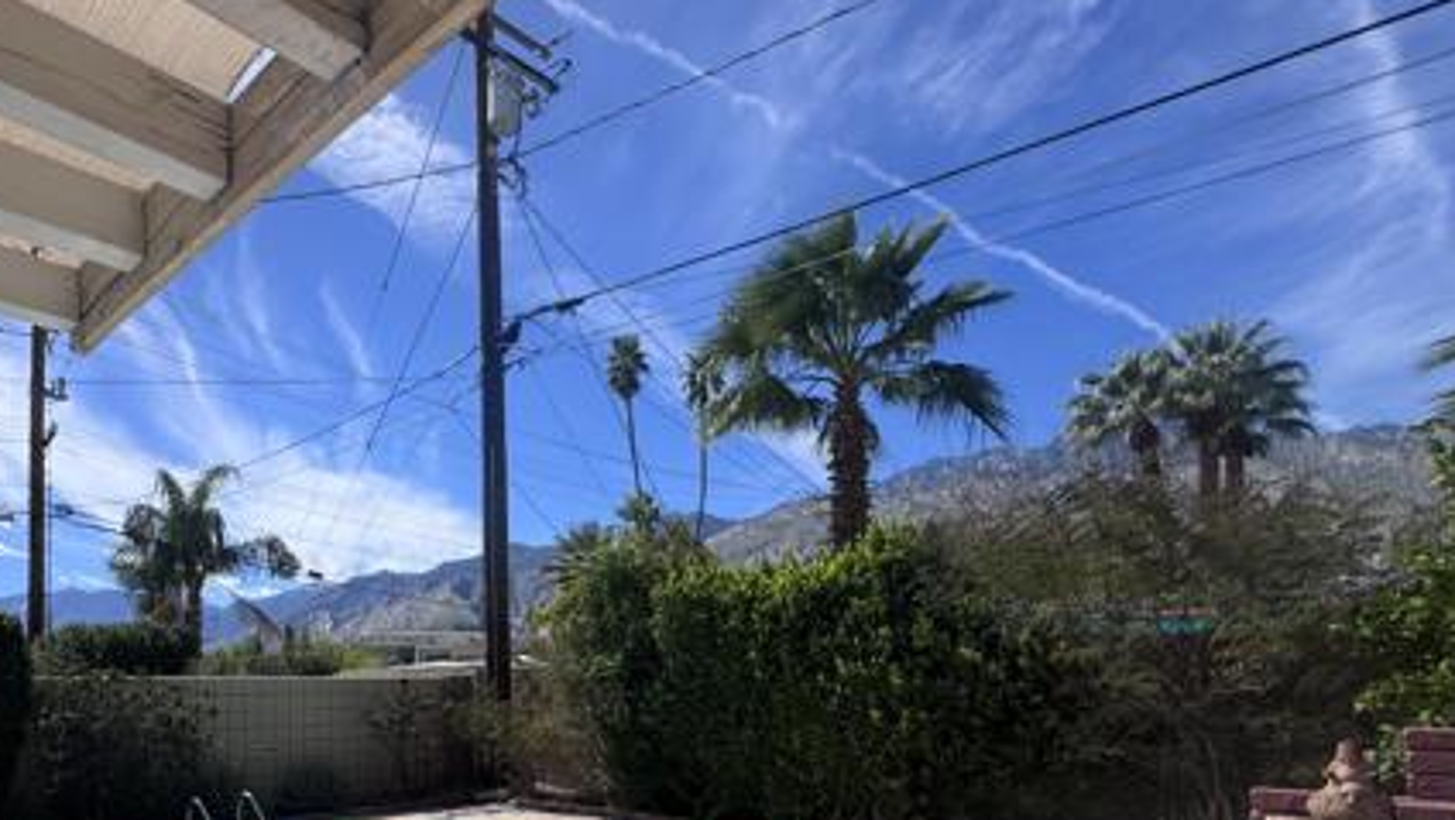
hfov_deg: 76.4
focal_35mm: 23
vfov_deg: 47.0
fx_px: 888
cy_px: 652
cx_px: 498
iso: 50
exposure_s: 1/2770
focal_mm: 2.22
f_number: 2.2
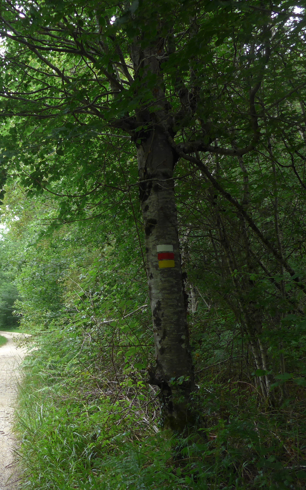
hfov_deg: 29.3
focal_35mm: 42
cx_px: 30
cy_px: 243
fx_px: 560
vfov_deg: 47.2
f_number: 2.5
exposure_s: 1/250
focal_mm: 6
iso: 200
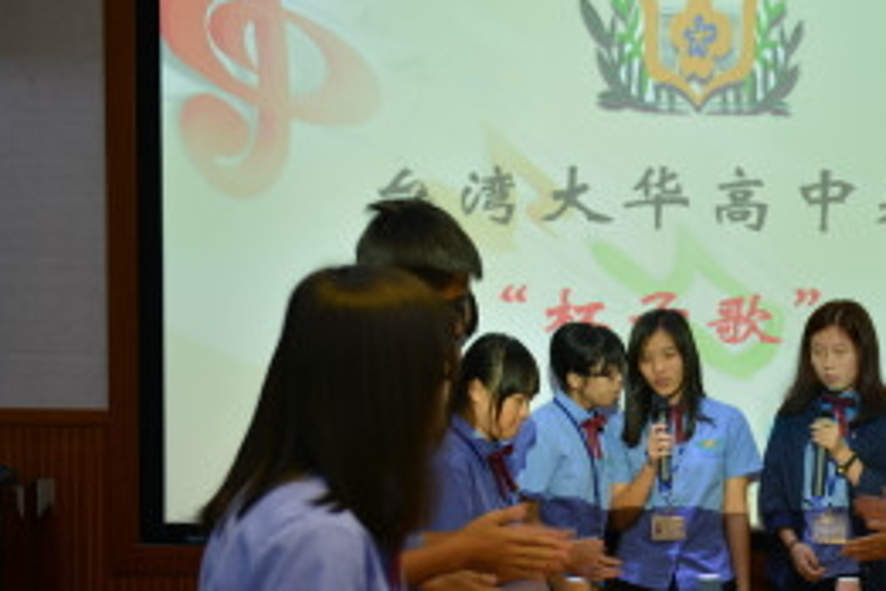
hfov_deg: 30.1
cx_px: 723
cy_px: 423
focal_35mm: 65
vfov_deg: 20.8
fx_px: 1600
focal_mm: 34
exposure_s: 1/30
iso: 200
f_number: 2.8
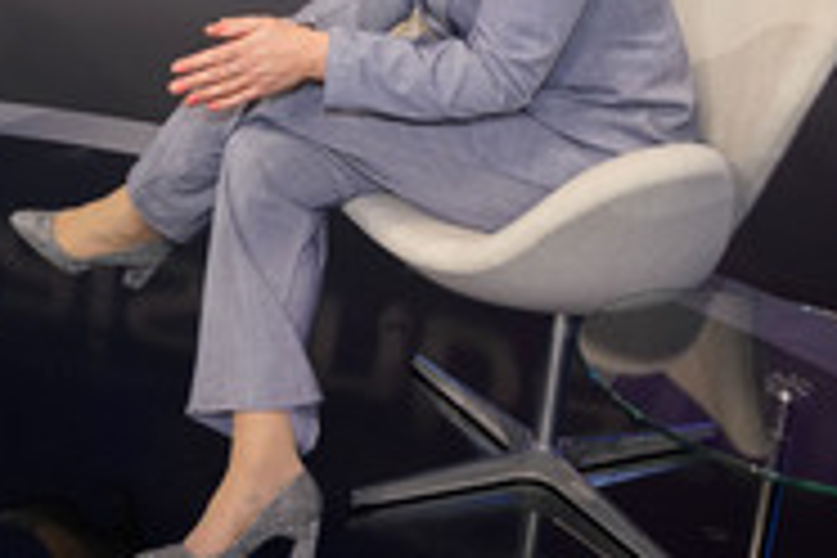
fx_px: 1581
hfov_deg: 28.3
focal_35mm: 68
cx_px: 47
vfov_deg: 19.0
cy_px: -99
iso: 2000
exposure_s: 1/160
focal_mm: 28
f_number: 5
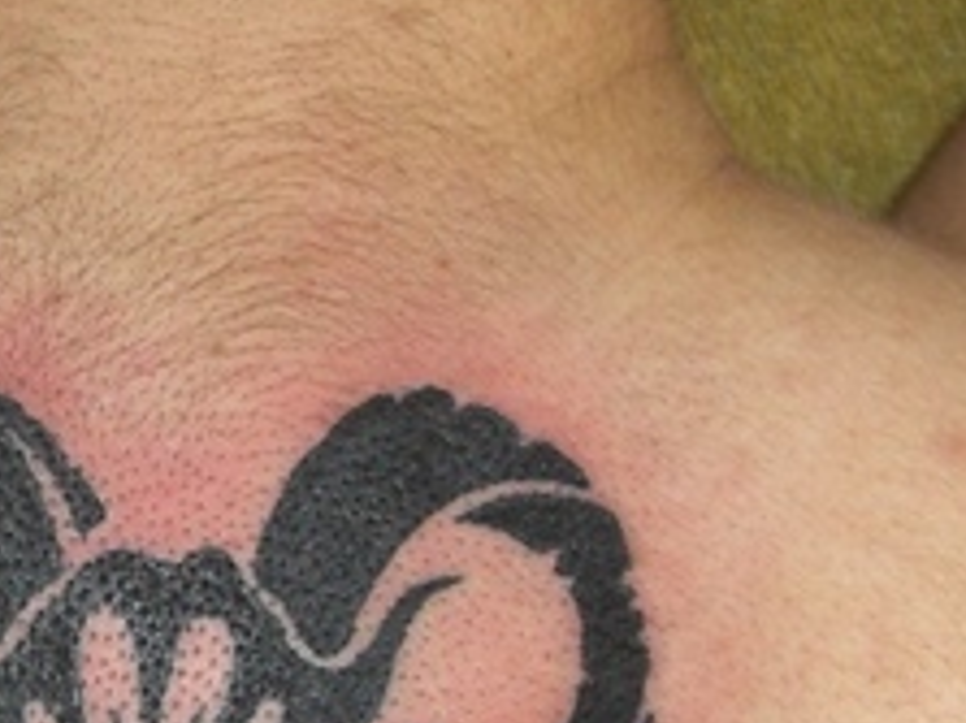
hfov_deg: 17.9
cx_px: 178
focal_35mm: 109
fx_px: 3040
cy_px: 567
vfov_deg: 13.5
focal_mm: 6.2
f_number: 2.7
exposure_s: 1/60
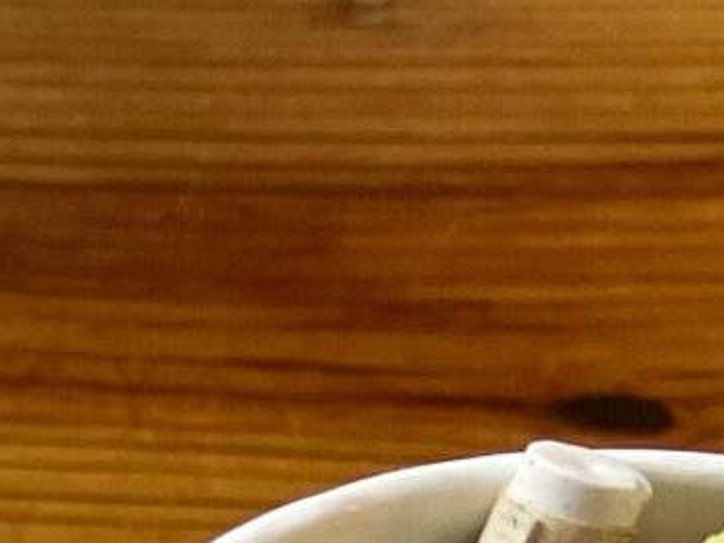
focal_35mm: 180
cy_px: 1214
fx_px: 3765
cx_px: -1108
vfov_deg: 7.8
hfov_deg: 9.5
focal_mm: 5.1
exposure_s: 1/120
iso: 125
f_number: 1.6
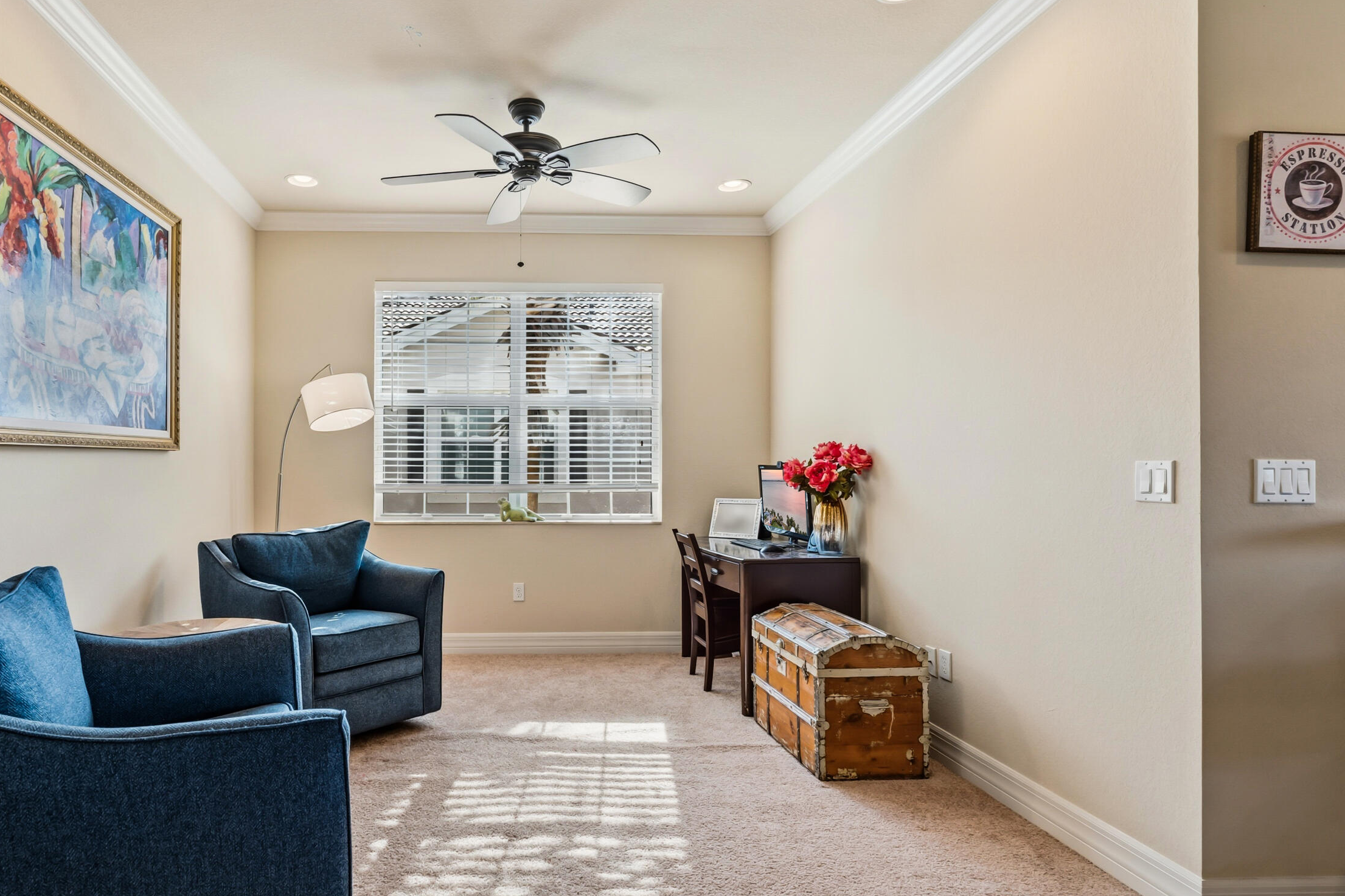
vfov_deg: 64.5
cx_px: 515
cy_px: 470
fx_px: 710
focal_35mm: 19
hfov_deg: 85.4
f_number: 9
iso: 250
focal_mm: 14
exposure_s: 1/5
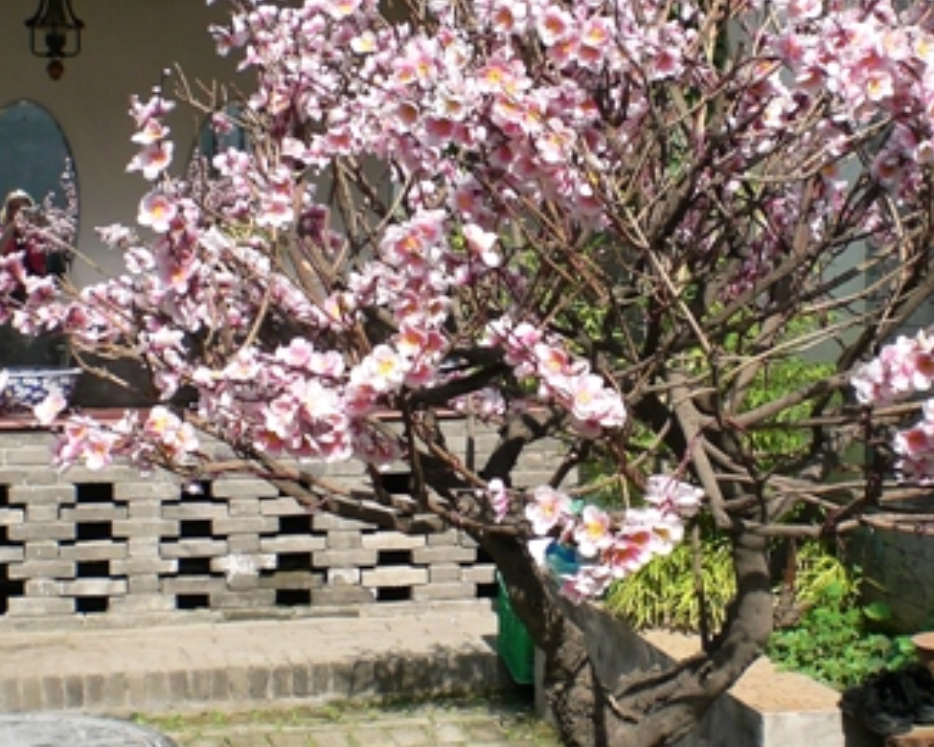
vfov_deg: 21.0
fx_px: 2018
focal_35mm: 73
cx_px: 535
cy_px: 339
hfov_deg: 26.0
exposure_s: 1/320
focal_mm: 6.3
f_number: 4.4
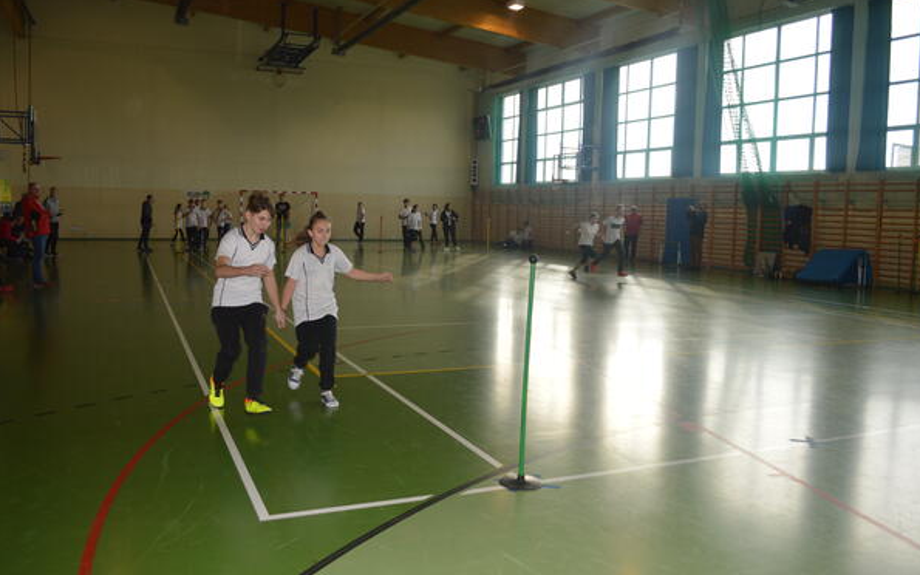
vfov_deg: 44.5
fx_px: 702
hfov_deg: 66.5
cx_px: 465
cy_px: 281
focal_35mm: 28
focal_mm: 18
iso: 160
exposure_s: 1/125
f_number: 4
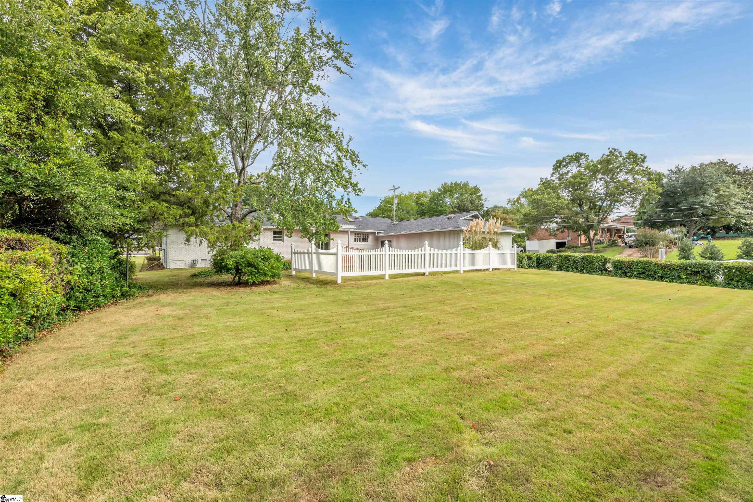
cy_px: 251
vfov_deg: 73.7
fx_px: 335
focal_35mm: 16
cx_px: 376
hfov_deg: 96.7
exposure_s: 1/250
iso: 250
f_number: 9
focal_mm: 16
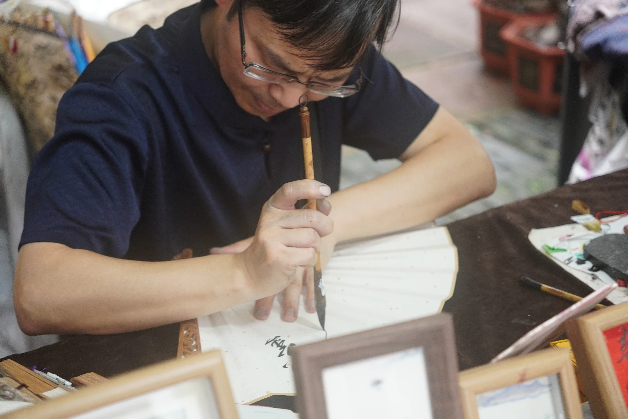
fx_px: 1308
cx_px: 314
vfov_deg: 18.2
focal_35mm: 75
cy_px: 210
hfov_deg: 27.0
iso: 800
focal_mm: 50
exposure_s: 1/125
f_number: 2.8
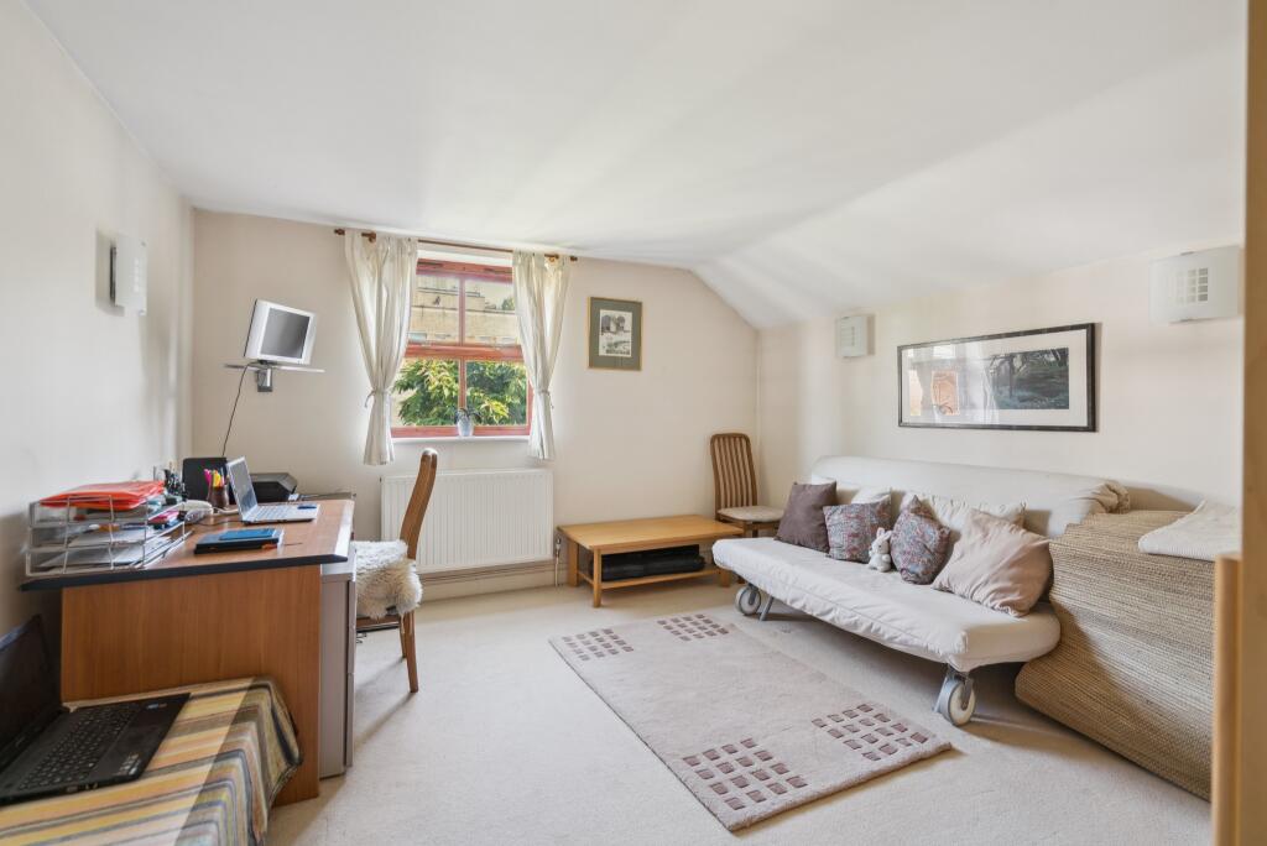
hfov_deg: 96.7
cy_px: 423
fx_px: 563
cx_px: 634
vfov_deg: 73.8
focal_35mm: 16
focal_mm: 16
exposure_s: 1/30
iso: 640
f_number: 5
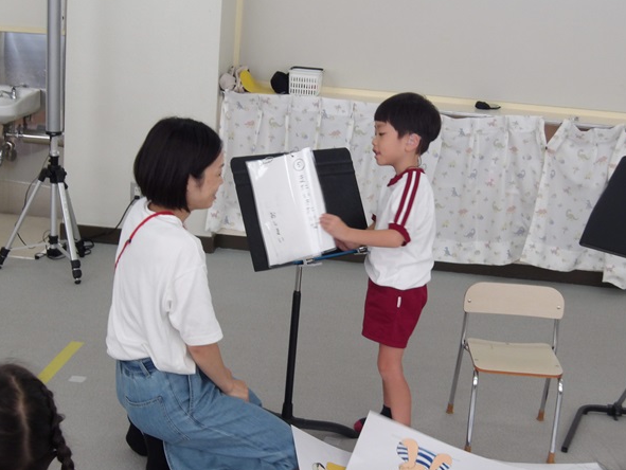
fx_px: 995
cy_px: 236
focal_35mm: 55
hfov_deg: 34.9
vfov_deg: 26.6
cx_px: 322
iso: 327
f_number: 4.2
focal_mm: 9.4
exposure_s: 1/60
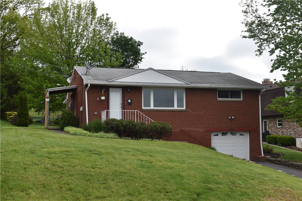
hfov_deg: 41.1
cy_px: 100
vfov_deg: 28.1
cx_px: 151
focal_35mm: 48
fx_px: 403
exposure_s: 1/200
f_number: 8
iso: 100
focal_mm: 32
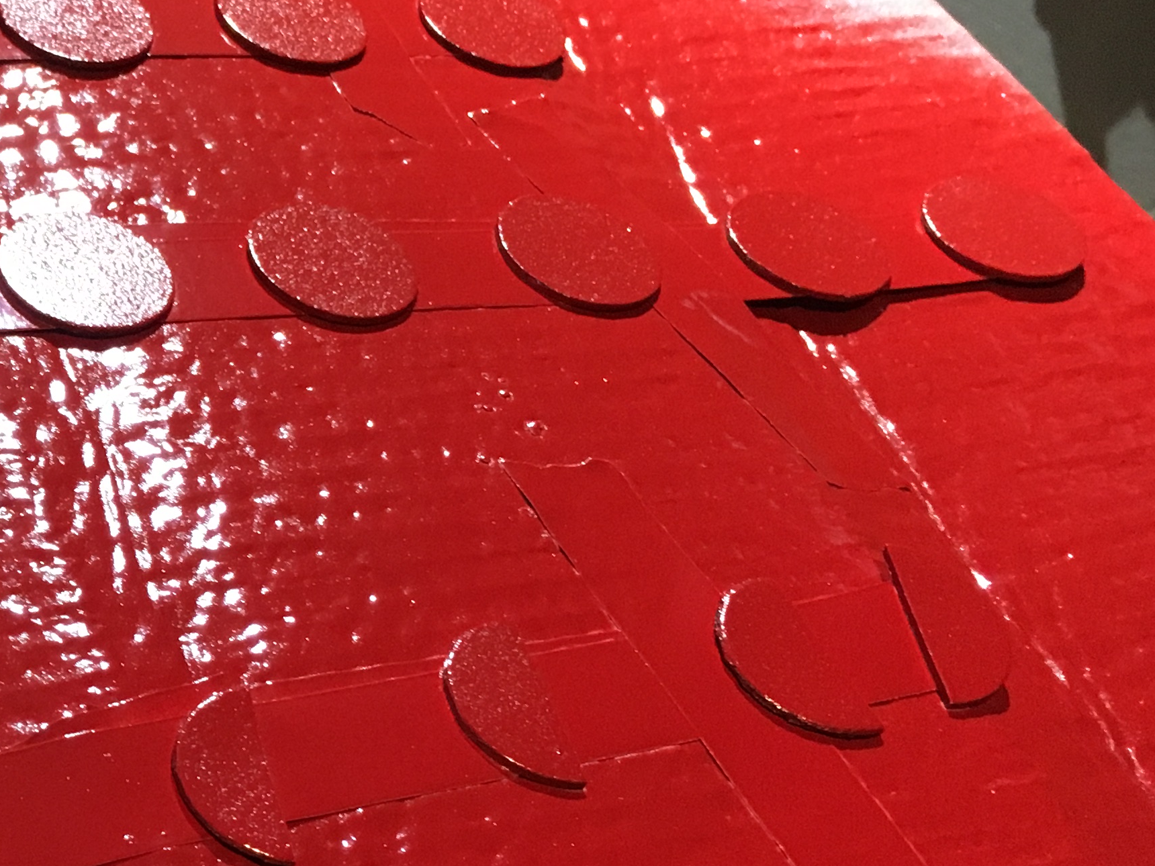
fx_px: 2269
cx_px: -138
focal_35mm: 68
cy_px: 562
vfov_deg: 21.5
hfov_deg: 26.2
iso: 160
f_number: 2.2
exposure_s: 1/30
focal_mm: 4.15
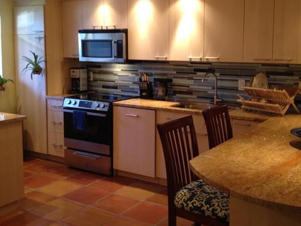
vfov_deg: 31.4
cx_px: 172
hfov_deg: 41.1
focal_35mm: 46
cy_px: 84
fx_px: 400
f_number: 2.4
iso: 125
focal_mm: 4.28
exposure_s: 1/20
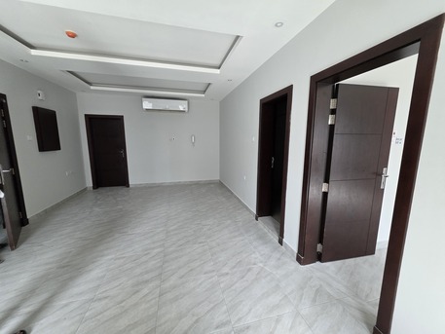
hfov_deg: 106.2
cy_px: 167
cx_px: 222
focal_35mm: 13
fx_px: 167
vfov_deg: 89.9
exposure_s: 1/120
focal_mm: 2.2
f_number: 1.9
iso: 160
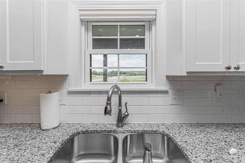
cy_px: 82
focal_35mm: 15
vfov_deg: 77.3
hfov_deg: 100.4
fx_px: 102
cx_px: 122
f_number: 10
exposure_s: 1/60
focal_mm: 10
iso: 100
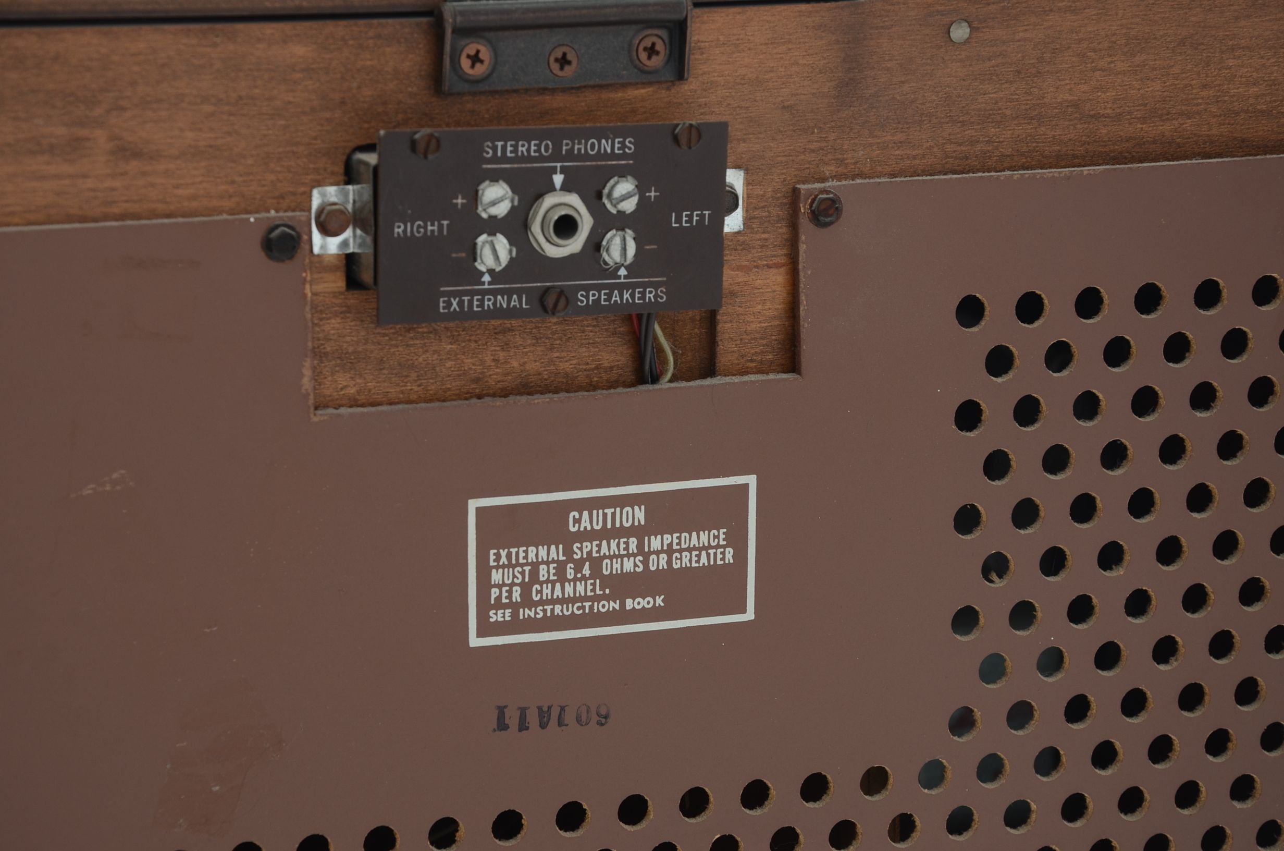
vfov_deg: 12.1
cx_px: 642
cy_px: 426
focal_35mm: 112
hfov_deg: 18.2
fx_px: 4004
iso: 200
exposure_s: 1/80
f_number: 7.1
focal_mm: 75
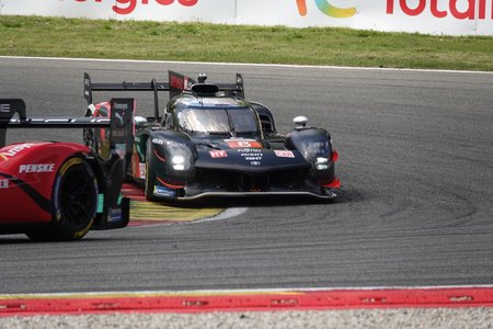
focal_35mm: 351
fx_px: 4806
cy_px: 164
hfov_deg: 5.9
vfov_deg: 3.9
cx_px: 246
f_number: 4
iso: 125
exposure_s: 1/800
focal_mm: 128.59
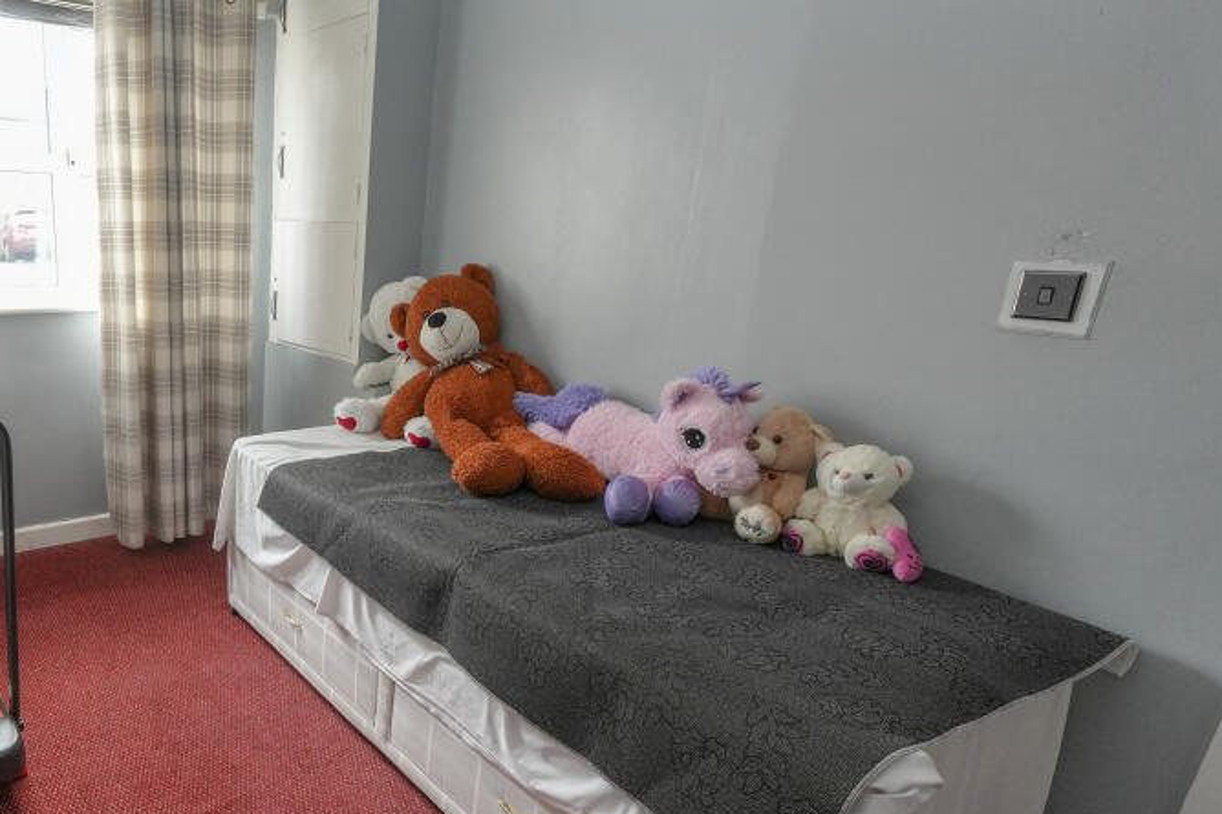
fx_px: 780
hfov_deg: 70.5
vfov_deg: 54.9
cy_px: 464
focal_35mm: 23
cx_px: 293
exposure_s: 1/160
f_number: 4
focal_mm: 10
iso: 1000
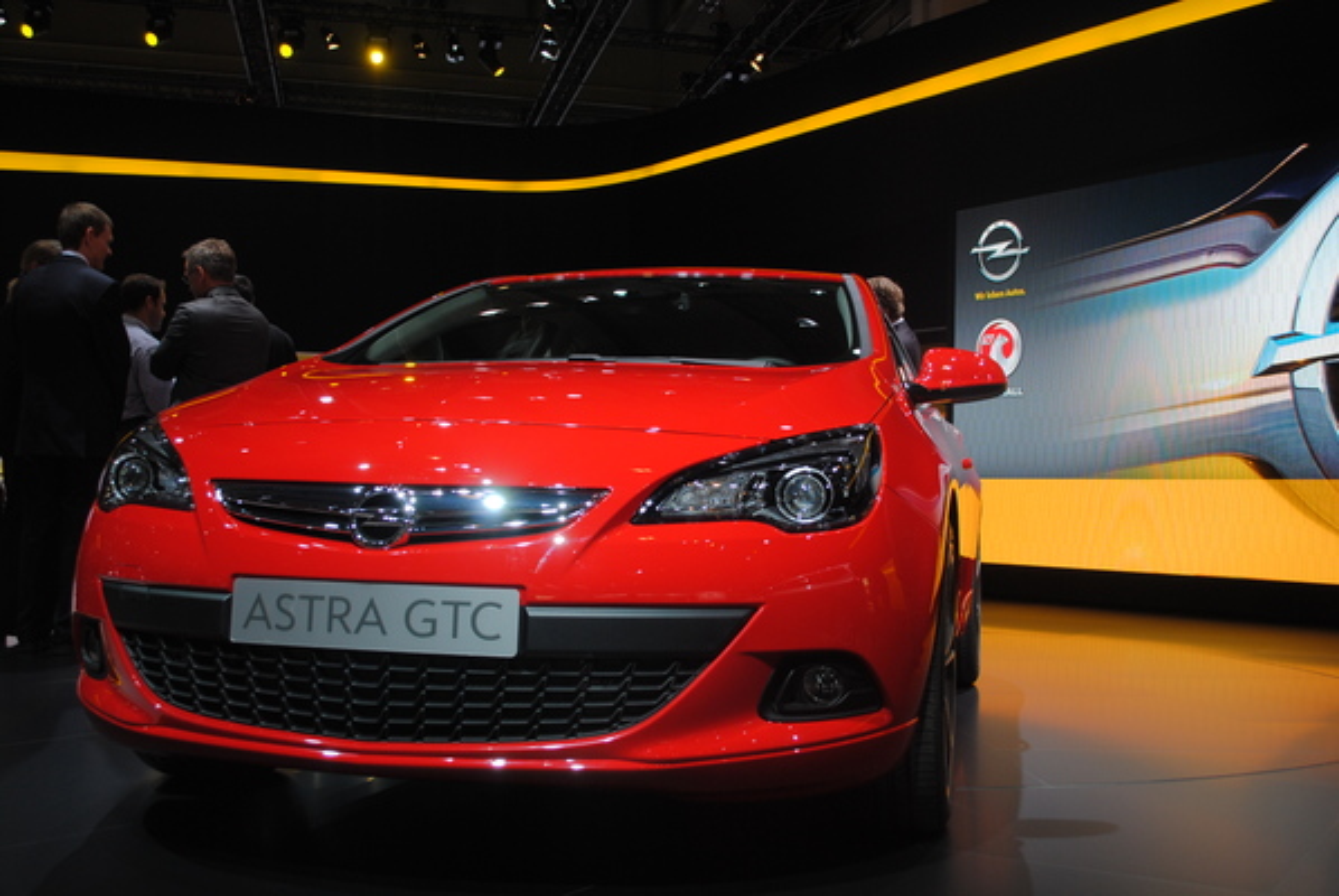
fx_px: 1452
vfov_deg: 34.3
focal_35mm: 39
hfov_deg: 49.5
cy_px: 448
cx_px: 670
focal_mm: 26
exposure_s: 1/100
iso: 200
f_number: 5
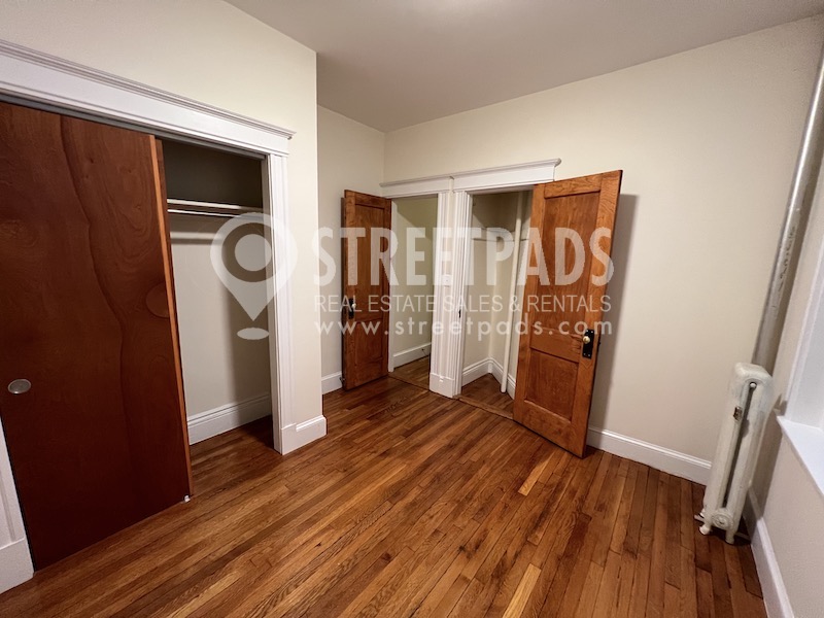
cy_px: 309
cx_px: 412
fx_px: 309
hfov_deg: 106.2
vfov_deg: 89.9
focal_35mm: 13
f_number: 1.8
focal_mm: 1.57
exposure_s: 1/60
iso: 400
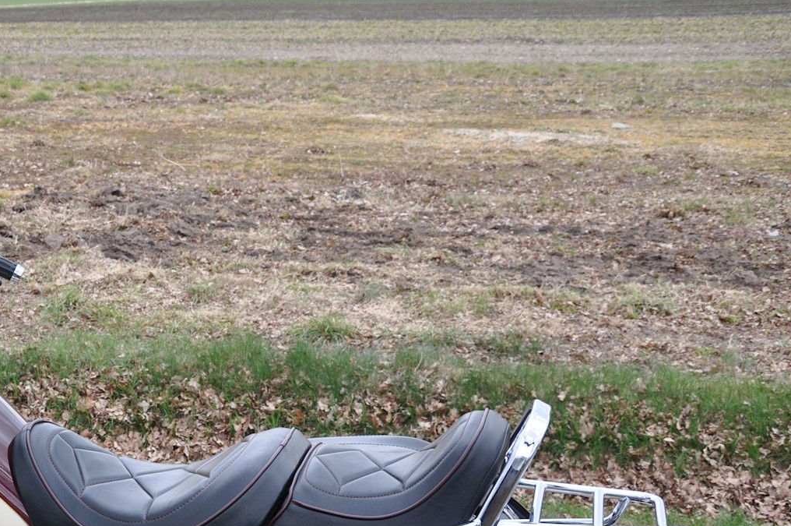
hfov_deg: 28.5
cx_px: 72
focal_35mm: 68
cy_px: 494
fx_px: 1492
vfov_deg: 19.5
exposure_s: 1/60
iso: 200
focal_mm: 24
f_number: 8
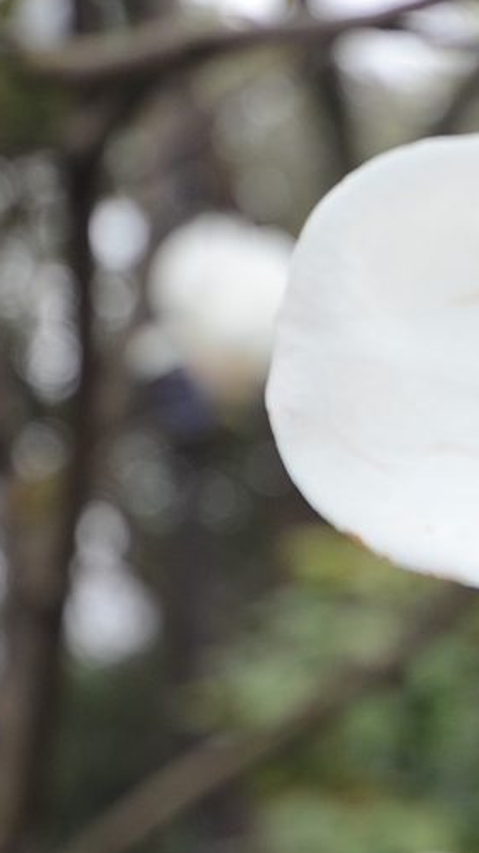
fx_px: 2170
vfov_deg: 22.2
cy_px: 403
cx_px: 878
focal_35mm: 96
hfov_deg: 11.6
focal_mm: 24
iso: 250
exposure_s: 1/200
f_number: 4.5
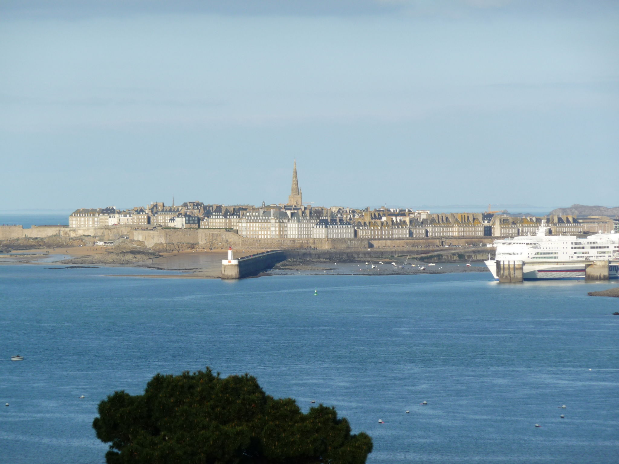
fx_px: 3380
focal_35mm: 189
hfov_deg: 10.5
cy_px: 232
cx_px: 310
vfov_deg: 7.9
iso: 100
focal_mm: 32.3
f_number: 4.8
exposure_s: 1/640
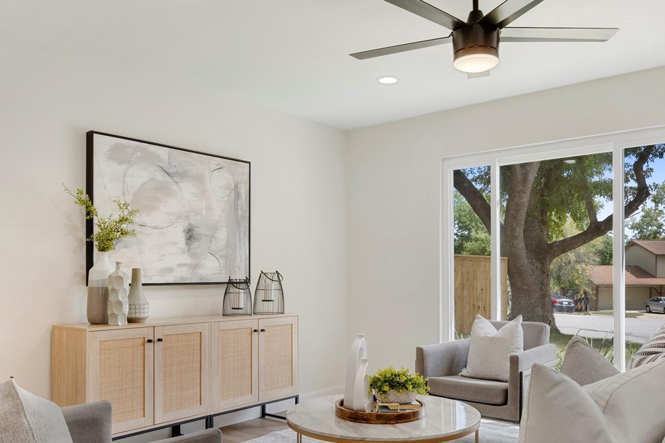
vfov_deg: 43.3
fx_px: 554
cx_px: 366
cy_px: 275
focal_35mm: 30
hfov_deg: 61.8
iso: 320
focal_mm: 18
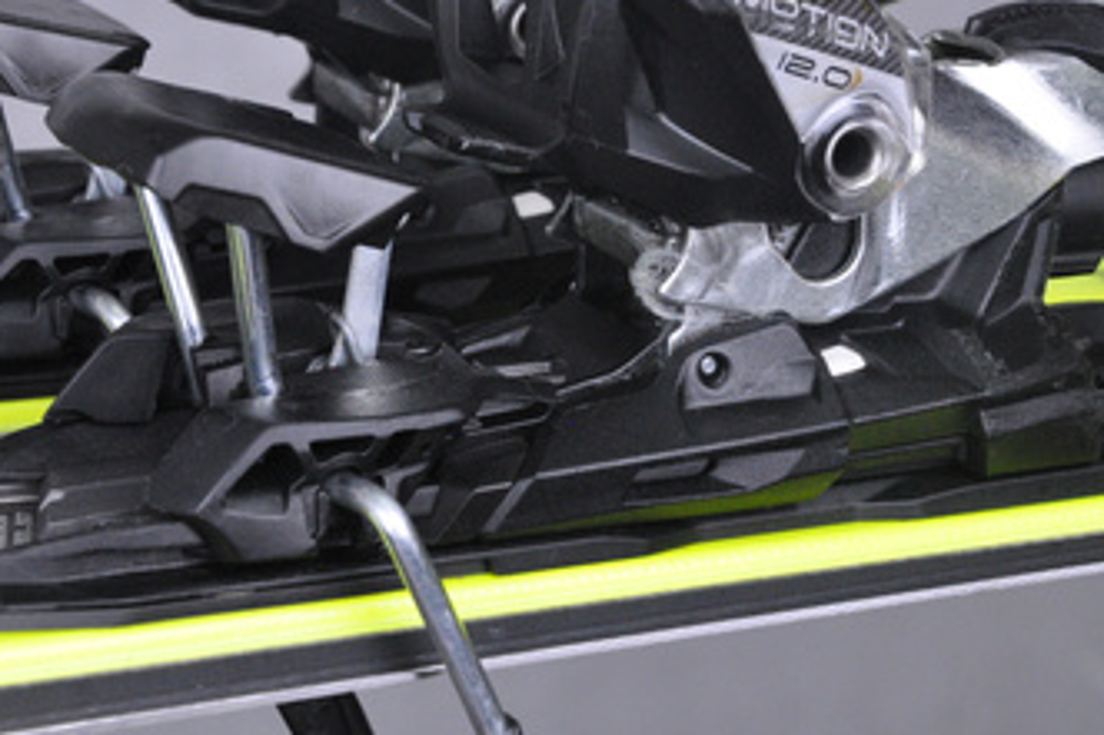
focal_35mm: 126
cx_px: 515
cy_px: 248
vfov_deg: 10.9
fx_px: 3862
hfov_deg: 16.3
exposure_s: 1/125
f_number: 9.5
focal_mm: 62
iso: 3200
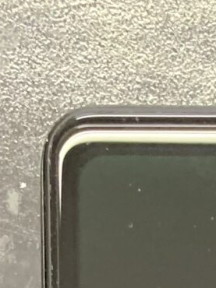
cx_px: 505
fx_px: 1499
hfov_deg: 7.7
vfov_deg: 8.7
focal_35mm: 180
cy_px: 925
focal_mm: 4.25
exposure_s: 1/60
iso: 320
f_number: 1.8
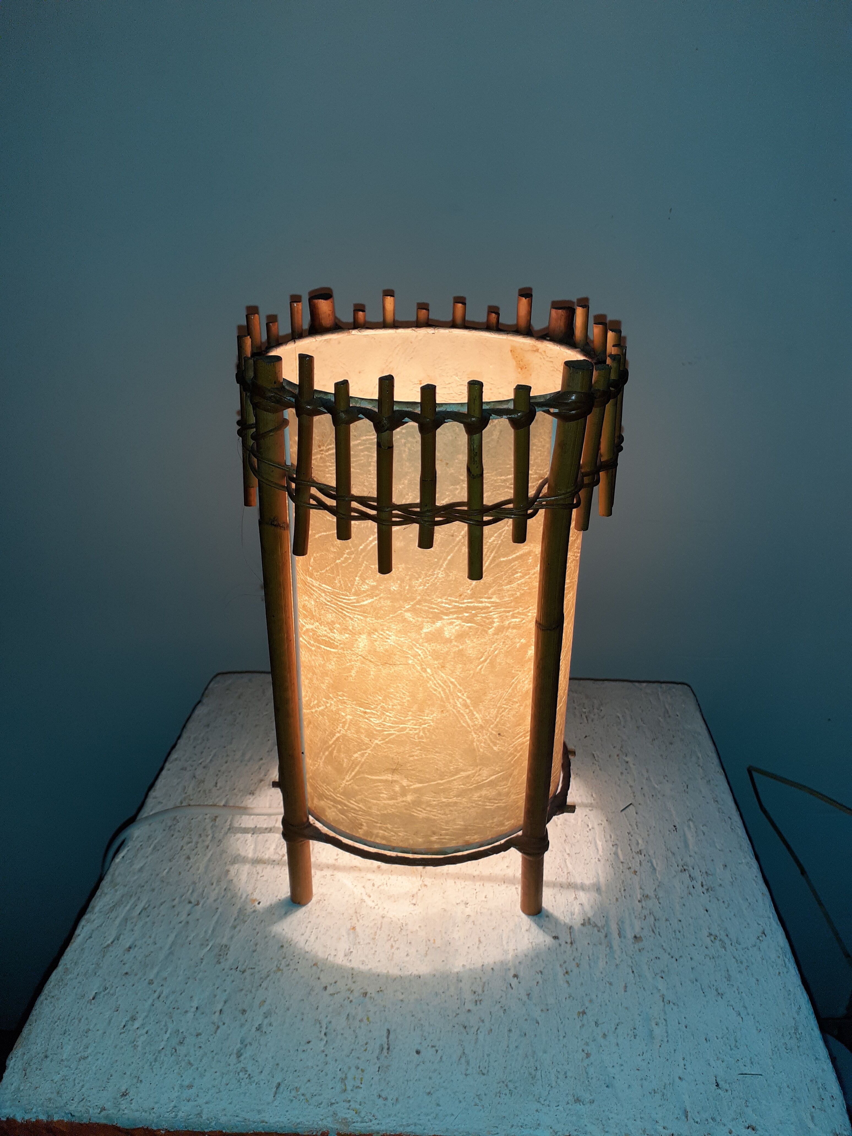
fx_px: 886
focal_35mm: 27
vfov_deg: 65.3
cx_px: 426
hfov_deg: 51.4
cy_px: 568
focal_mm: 3.6
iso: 40
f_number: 1.9
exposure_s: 1/147
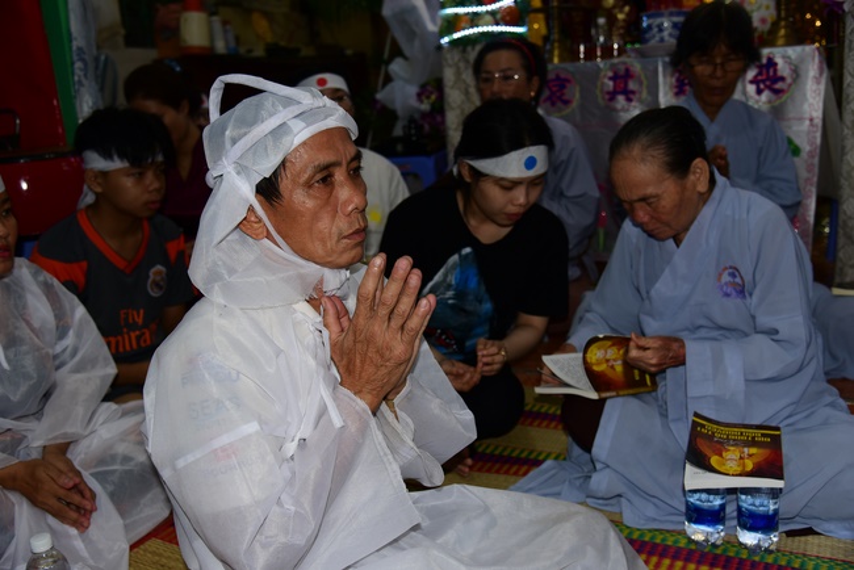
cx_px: 427
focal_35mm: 35
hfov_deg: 54.4
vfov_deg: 37.9
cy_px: 285
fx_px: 831
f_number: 4
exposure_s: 1/60
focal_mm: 35
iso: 320
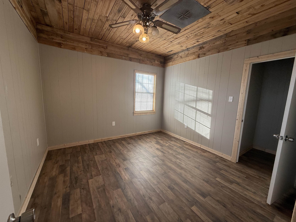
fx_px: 120
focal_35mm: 14
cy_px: 111
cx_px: 148
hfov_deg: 102.1
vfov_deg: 85.7
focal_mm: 2.22
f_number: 2.2
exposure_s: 1/132
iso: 64
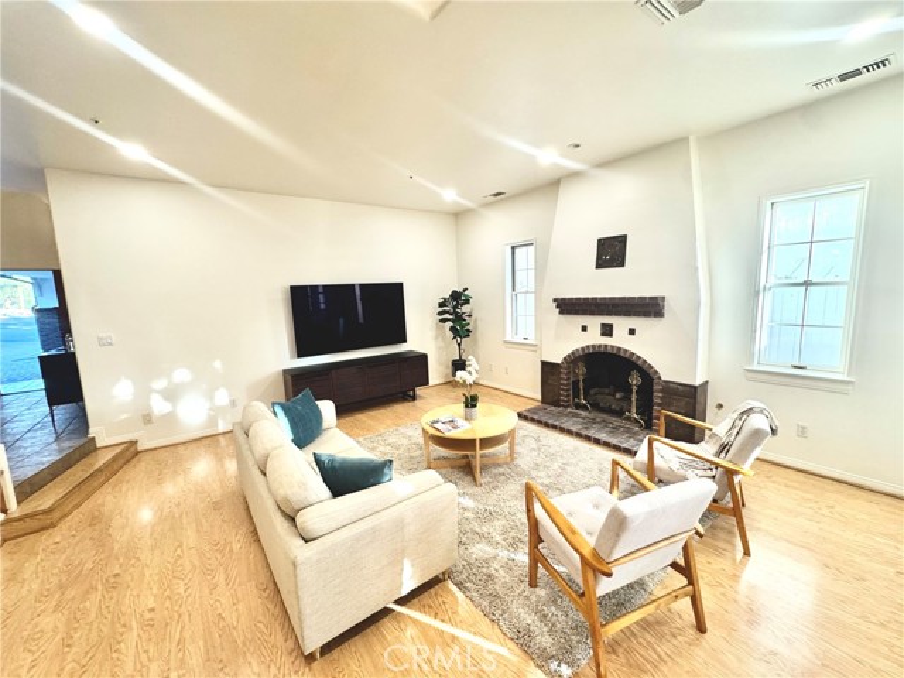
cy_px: 339
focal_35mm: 14
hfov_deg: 102.1
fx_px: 366
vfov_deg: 85.7
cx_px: 452
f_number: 2.2
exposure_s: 1/120
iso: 250
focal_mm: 2.22
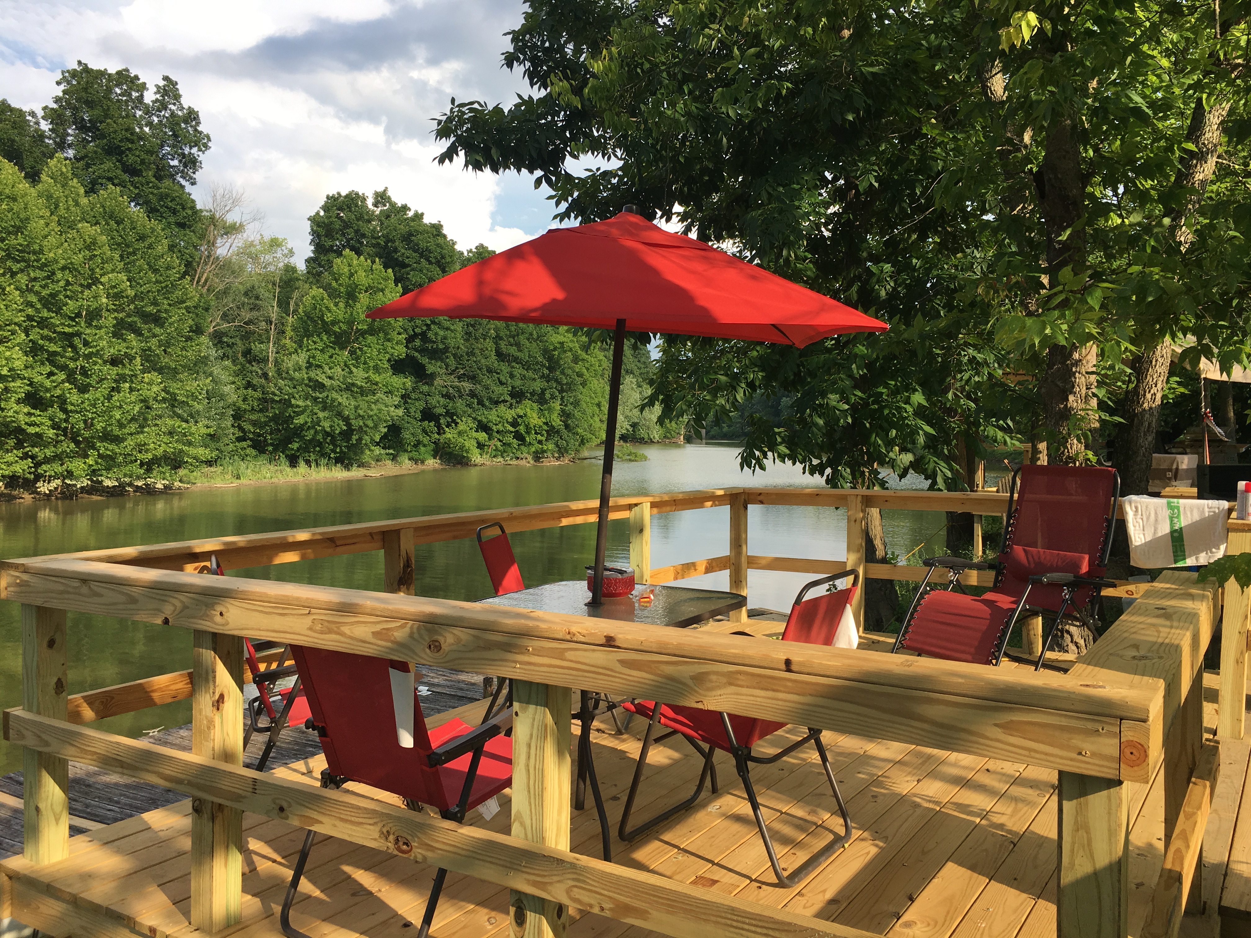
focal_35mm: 29
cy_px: 469
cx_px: 626
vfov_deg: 48.2
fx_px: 1048
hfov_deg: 61.7
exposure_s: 1/801
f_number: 2.2
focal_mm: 4.15
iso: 25
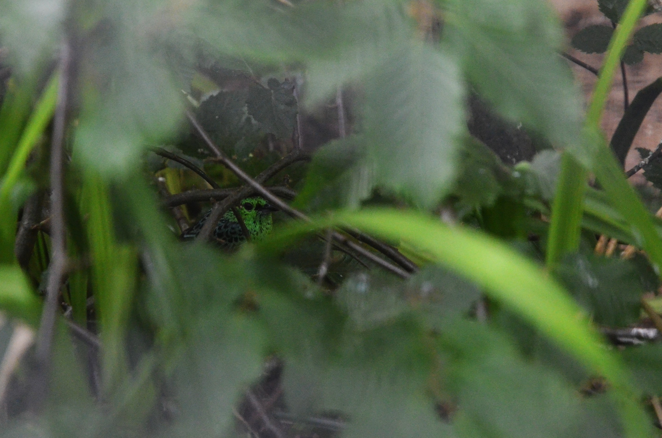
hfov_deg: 19.5
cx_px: 331
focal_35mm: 105
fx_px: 1927
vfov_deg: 13.0
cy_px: 219
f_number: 4.5
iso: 2500
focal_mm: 70
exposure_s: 1/320
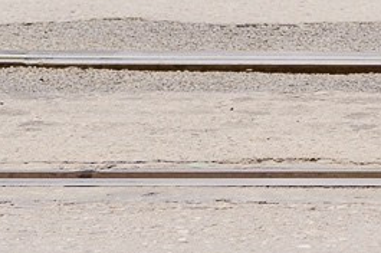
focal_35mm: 271
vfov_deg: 4.8
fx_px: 2865
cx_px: 686
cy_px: -561
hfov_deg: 7.4
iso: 100
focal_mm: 35
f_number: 2.2
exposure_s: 1/800
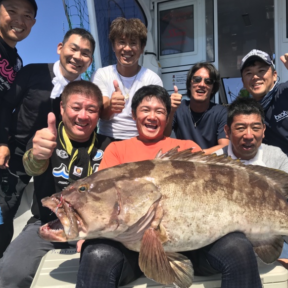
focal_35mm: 34
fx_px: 320
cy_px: 144
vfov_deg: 48.5
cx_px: 154
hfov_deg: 48.4
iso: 20
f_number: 1.8
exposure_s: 1/1808
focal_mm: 3.99
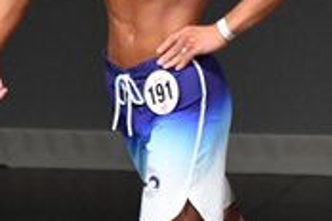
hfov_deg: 1.5
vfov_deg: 1.0
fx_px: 12947
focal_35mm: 1404
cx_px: 510
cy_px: 128
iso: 4000
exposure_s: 1/400
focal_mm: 210
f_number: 5.6
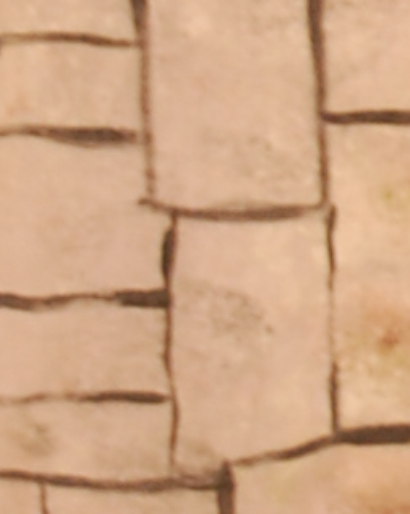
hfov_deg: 2.7
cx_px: 1099
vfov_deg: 3.4
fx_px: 8522
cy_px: -222
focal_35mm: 561
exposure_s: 1/30
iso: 400
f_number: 4.8
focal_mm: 42
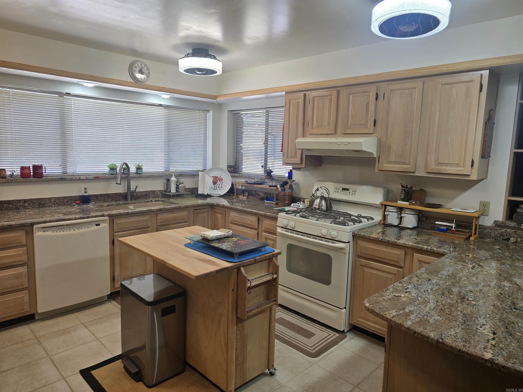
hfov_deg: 73.9
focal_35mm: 23
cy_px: 196
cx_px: 262
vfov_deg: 58.9
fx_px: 347
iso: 40
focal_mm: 6.3
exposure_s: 1/120
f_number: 1.7
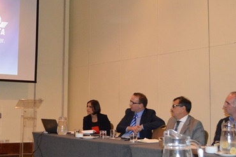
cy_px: 73
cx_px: 87
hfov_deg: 34.9
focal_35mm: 57
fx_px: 373
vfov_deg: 23.8
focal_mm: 22
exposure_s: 1/60
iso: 2800
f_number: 3.8
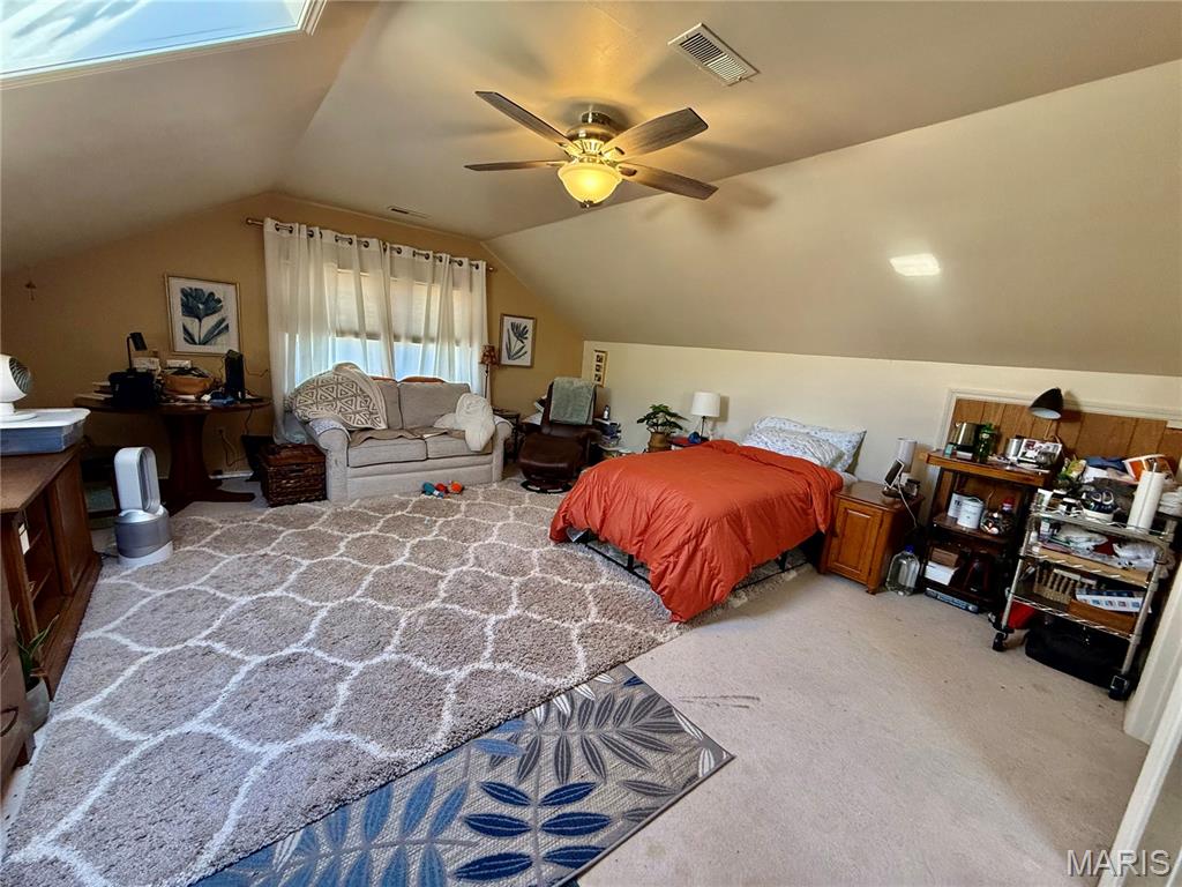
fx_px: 478
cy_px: 444
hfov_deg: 102.1
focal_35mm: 14
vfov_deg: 85.7
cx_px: 591
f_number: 2.2
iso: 400
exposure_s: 1/120
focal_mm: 2.22
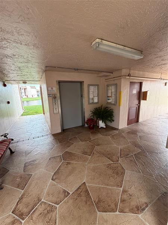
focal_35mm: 14
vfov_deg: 102.1
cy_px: 112
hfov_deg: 85.7
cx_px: 84
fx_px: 91
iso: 200
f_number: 2.2
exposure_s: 1/121
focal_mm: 2.22
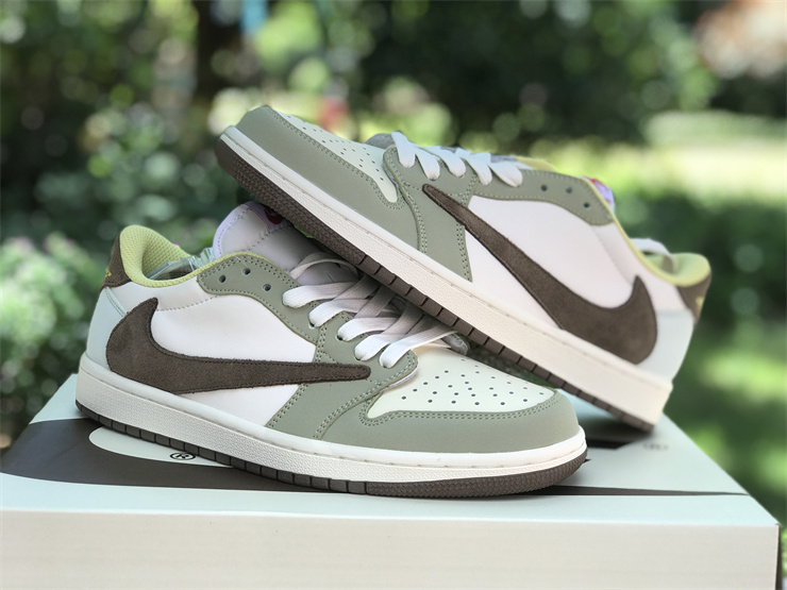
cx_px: 394
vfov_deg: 25.7
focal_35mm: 57
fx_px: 1296
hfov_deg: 33.8
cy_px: 295
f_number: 2.8
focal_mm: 6.6
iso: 20
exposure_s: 1/108
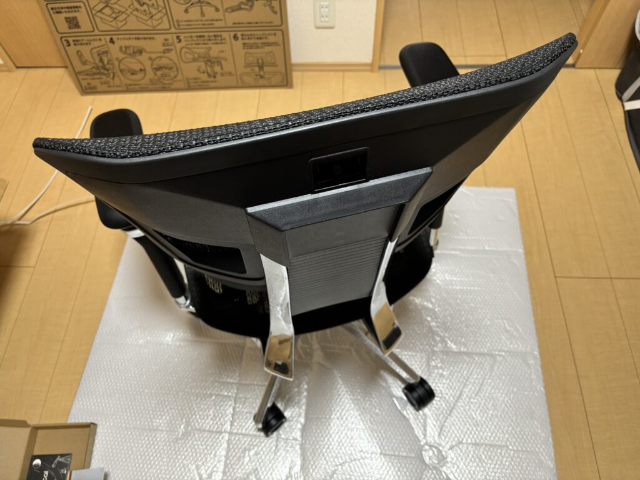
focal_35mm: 26
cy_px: 240
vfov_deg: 53.1
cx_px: 320
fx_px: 481
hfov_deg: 67.3
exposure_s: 1/60
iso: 160
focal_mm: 5.96
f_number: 1.6
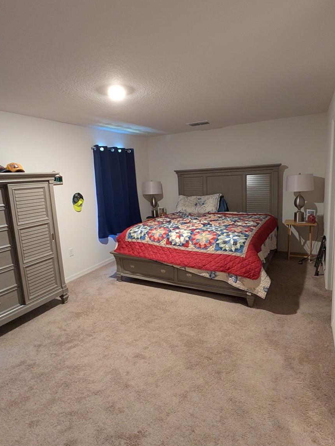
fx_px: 232
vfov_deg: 87.7
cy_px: 219
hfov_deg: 71.6
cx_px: 174
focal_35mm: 18
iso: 471
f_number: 2.2
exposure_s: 1/30
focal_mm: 1.95
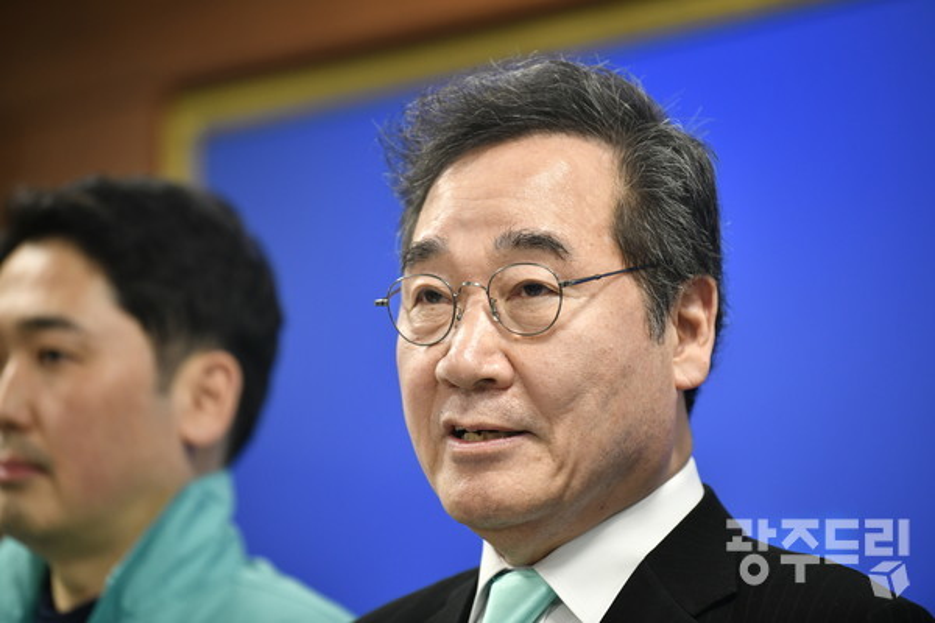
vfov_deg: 6.9
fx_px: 5194
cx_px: 468
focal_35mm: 200
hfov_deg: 10.3
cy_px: 312
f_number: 2.8
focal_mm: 200
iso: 1000
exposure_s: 1/100
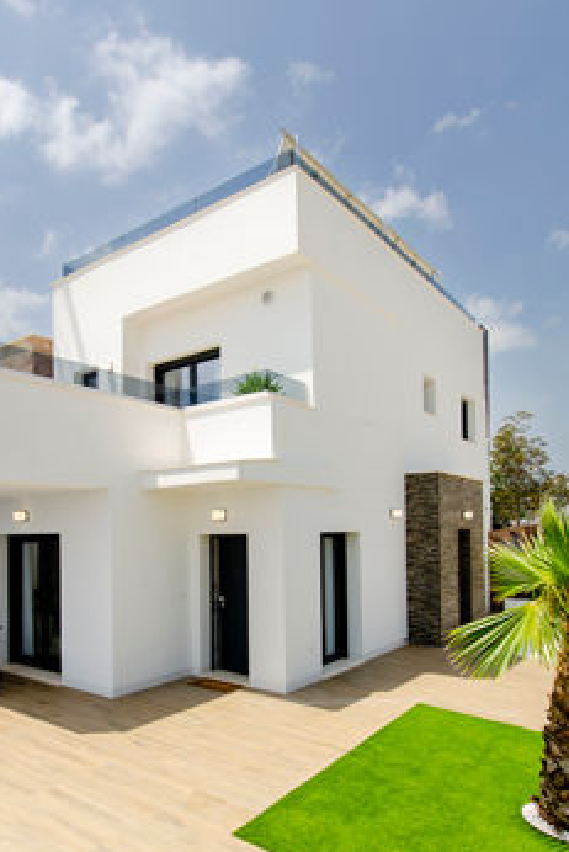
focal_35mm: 23
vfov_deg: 75.2
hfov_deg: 54.0
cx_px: 187
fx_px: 545
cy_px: 515
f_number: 9
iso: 100
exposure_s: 1/200
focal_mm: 10
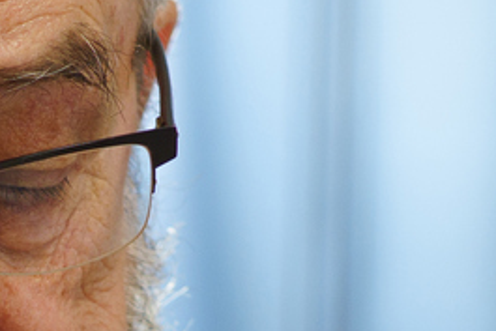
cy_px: 1075
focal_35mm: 280
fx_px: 3860
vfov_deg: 4.7
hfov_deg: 7.2
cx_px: -401
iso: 250
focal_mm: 35
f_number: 2
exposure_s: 1/250
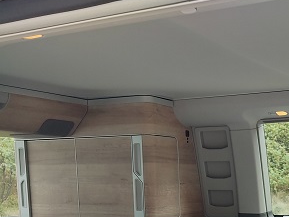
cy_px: 250
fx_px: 526
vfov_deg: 21.8
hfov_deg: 29.6
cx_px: 254
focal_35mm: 63
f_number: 1.79
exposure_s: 1/100
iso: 101
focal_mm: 4.74
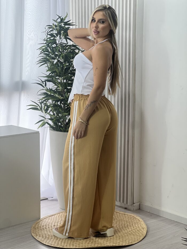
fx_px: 554
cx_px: 94
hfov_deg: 19.1
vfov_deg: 25.3
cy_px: 124
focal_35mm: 77
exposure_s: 1/120
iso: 80
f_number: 2.8
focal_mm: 9
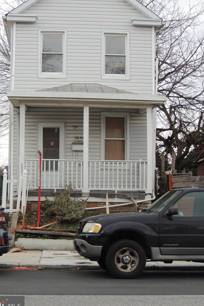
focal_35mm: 70
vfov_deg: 28.8
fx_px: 595
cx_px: 97
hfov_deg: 19.5
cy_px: 143
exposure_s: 1/400
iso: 360
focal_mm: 10.7
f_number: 3.7
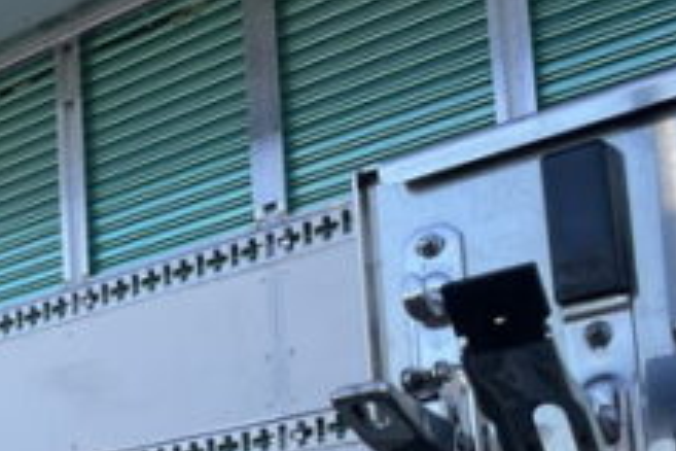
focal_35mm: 79
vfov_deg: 16.4
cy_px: 581
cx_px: -253
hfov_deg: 22.4
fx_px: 1483
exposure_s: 1/1043
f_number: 1.6
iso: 32
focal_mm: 4.2
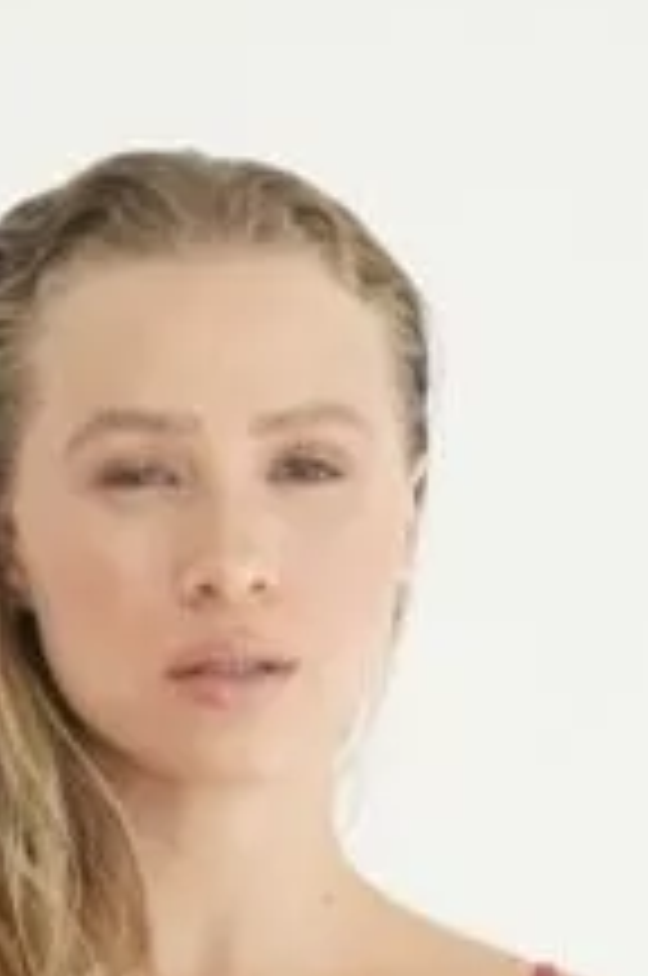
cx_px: 295
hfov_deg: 5.1
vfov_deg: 7.3
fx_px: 7204
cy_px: 2276
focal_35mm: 266
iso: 160
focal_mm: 30
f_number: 5
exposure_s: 1/100
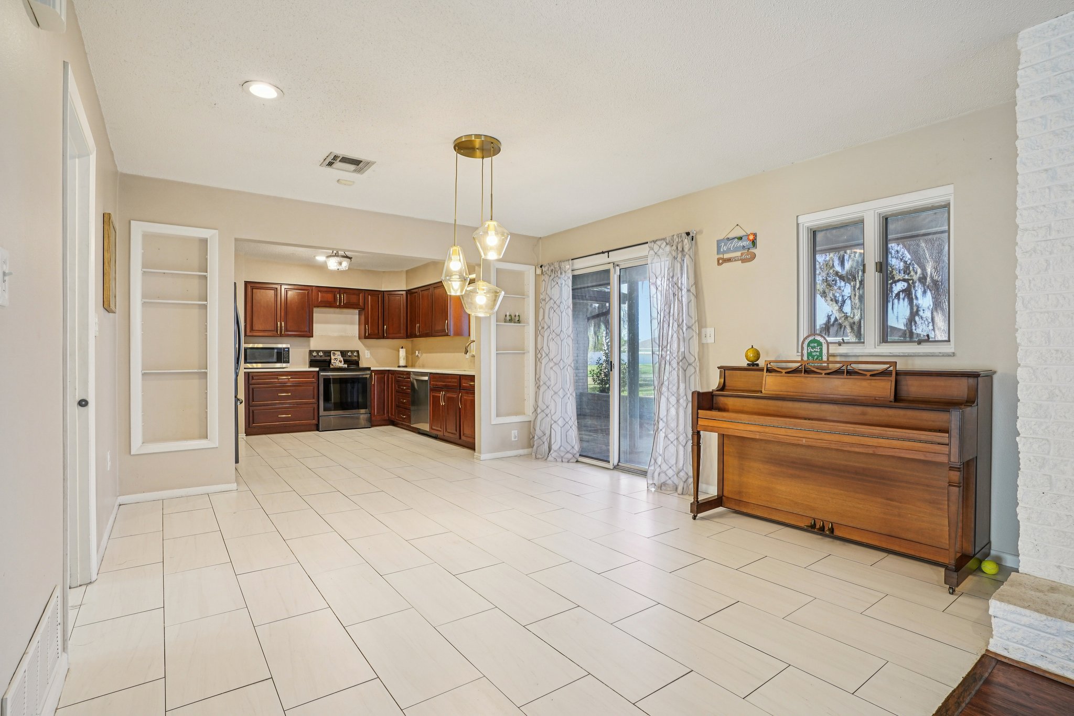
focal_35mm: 17
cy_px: 358
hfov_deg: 93.3
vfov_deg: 70.4
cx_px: 537
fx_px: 507
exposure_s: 1/13
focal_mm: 17
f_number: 9
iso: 400
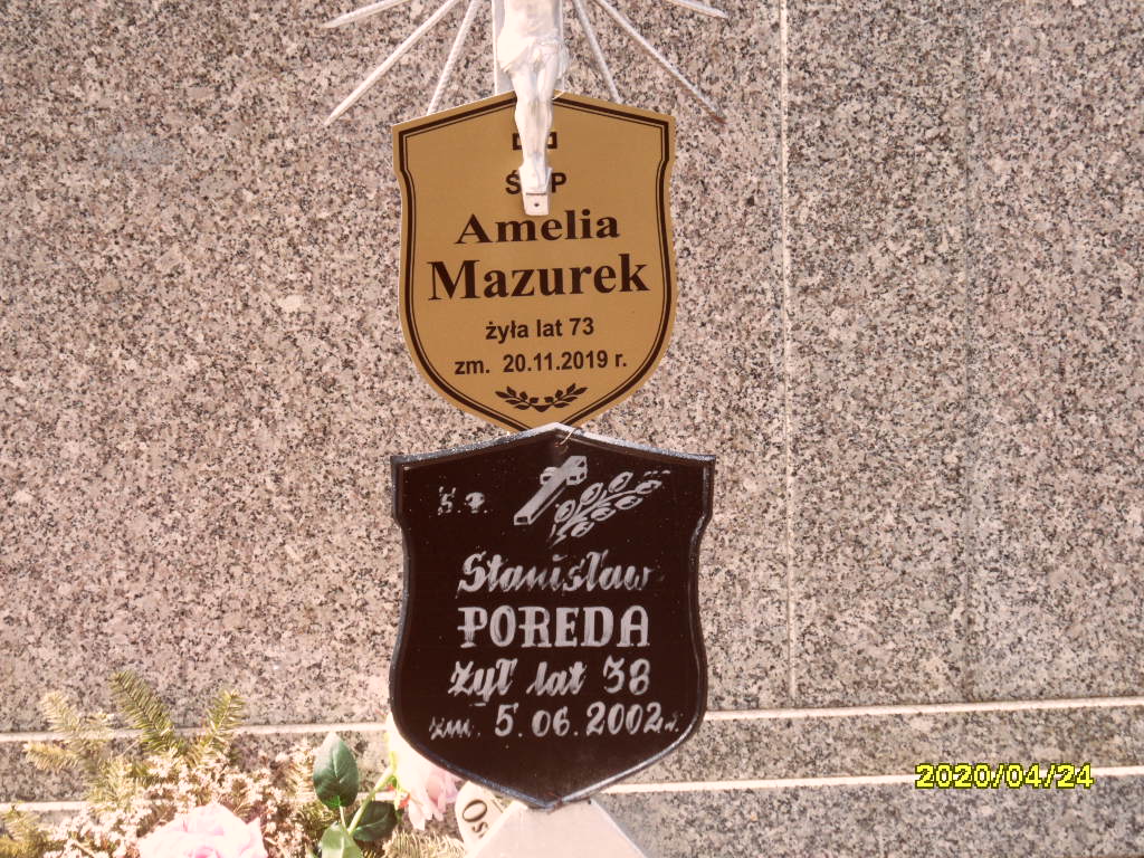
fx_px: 2644
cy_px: 429
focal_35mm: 80
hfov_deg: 24.4
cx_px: 572
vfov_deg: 18.4
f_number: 4.2
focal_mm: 13.2
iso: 100
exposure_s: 1/125
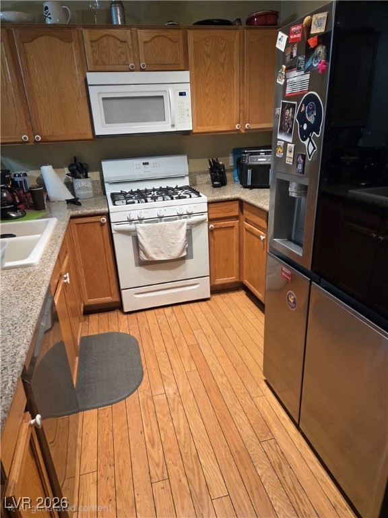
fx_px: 344
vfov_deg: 73.9
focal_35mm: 23
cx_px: 194
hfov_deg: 58.9
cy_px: 259
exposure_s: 1/120
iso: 500
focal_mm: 5.4
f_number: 1.8
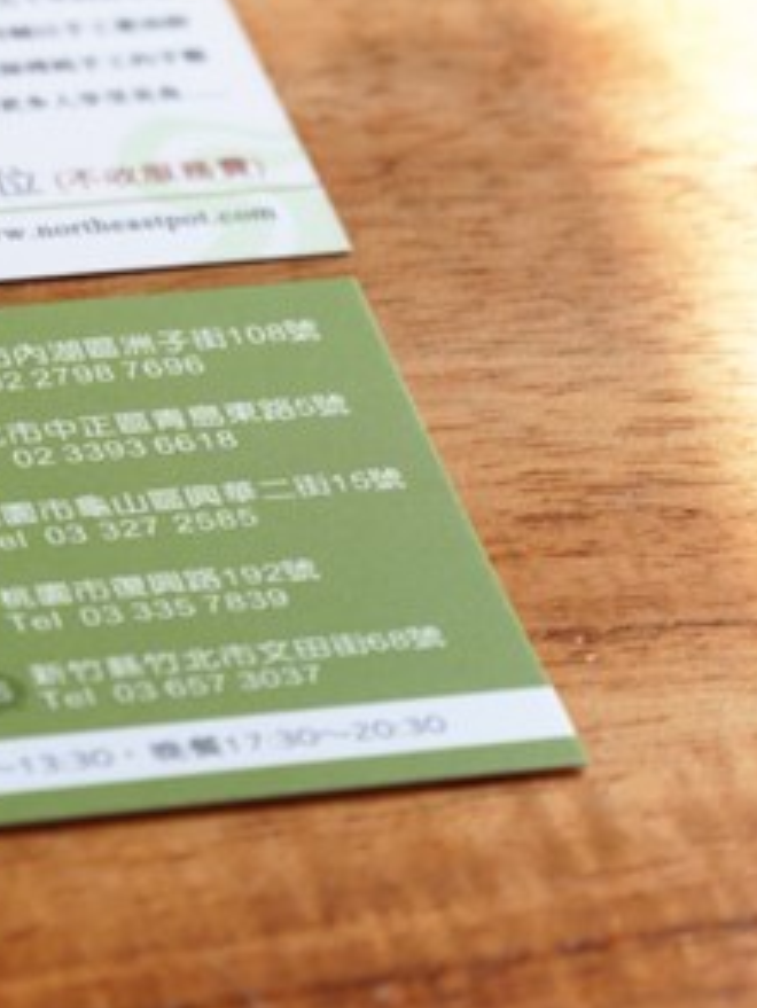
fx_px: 7284
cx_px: -231
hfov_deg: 5.9
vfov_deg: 7.9
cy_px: 275
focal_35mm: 250
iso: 200
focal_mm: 61
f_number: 5.2
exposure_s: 1/250
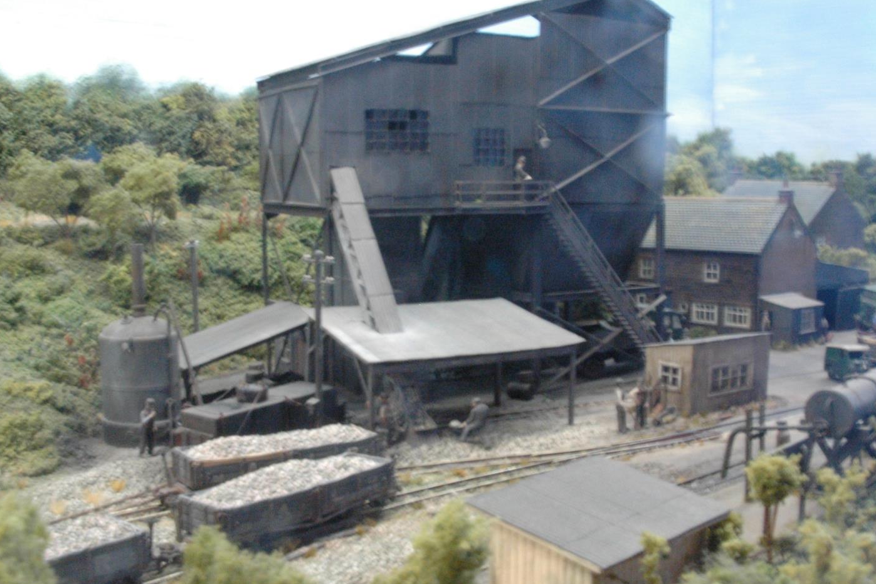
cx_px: 418
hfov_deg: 63.6
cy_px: 282
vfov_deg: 44.9
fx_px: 706
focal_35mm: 29
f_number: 22
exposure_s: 1/1.3
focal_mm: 18
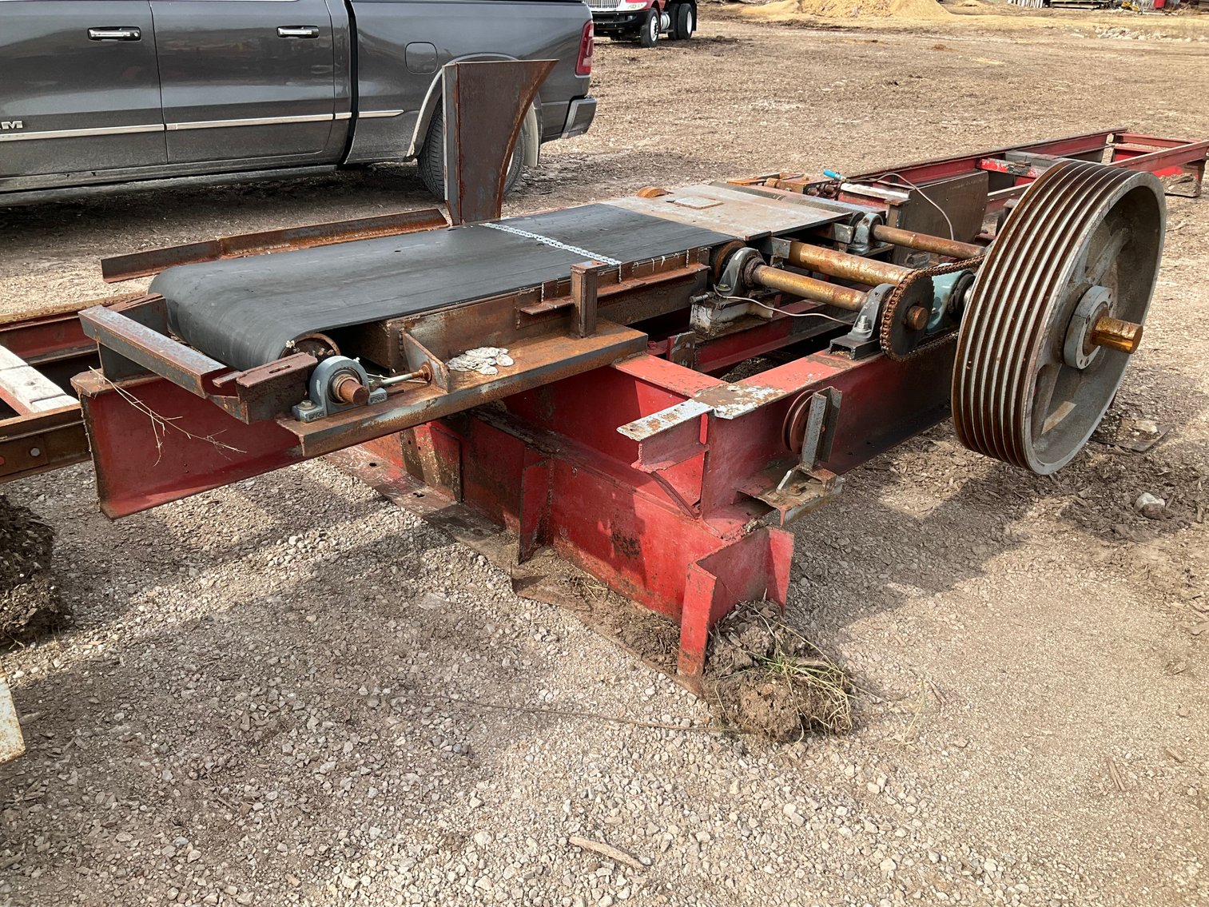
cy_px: 454
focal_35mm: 29
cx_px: 604
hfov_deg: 61.7
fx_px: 1013
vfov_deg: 48.2
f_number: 1.8
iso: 25
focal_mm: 3
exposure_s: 1/674
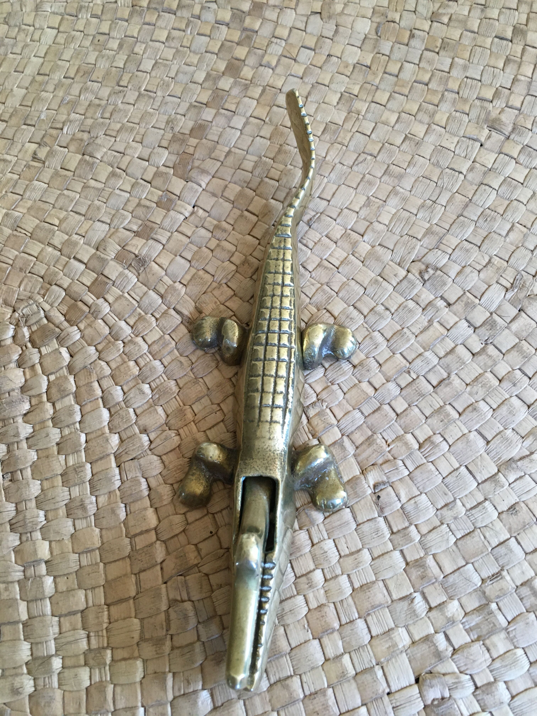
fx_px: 600
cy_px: 358
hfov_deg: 48.2
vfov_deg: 61.7
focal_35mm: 29
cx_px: 268
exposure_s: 1/33
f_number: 2.2
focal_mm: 4.15
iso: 160
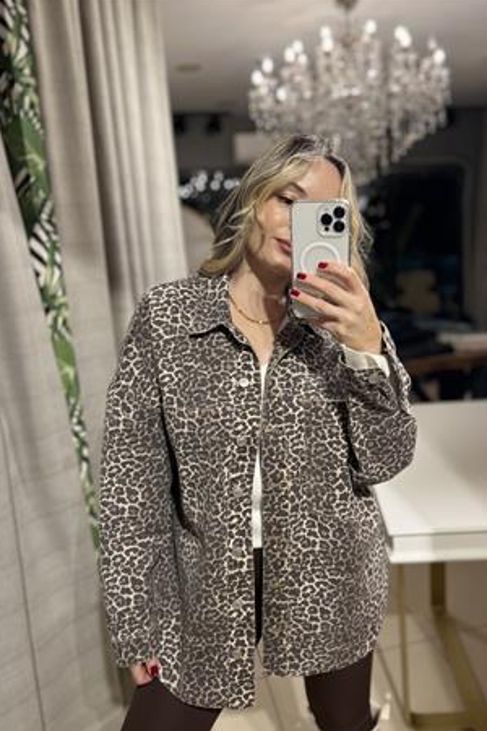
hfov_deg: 46.3
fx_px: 568
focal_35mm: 28
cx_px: 273
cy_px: 370
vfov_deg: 65.5
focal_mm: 5.7
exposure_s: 1/100
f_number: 1.5
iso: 32
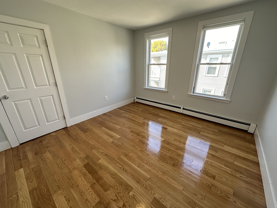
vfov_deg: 85.7
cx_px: 138
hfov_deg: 102.1
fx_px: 112
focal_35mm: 14
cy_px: 104
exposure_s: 1/99
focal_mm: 2.22
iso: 64
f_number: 2.2
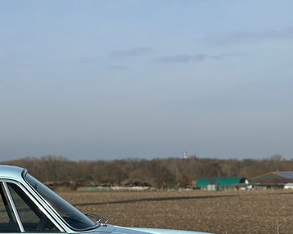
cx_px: -16
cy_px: 144
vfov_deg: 11.5
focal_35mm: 134
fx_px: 1161
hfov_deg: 14.1
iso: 100
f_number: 1.78
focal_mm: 6.86
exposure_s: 1/8929
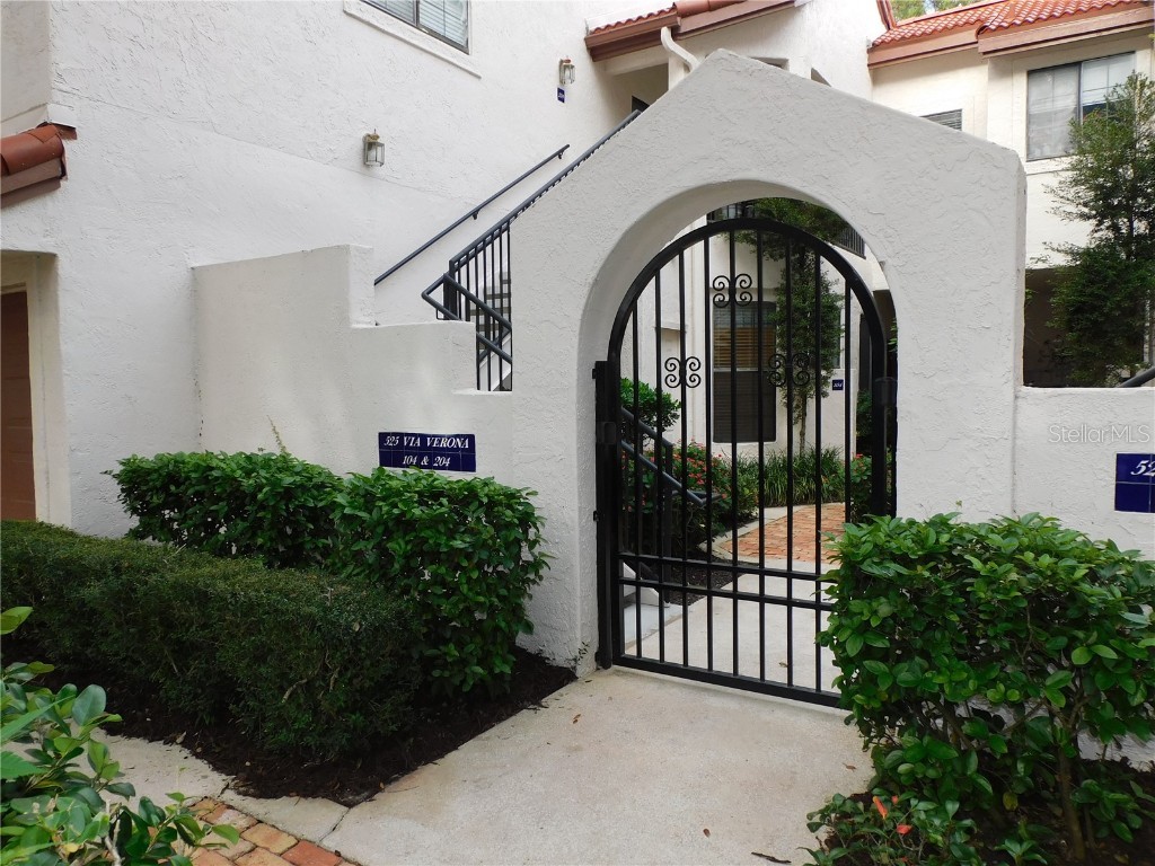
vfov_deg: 56.8
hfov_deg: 71.6
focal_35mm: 24
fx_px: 801
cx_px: 578
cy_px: 433
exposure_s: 1/200
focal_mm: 4.3
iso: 125
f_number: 3.3
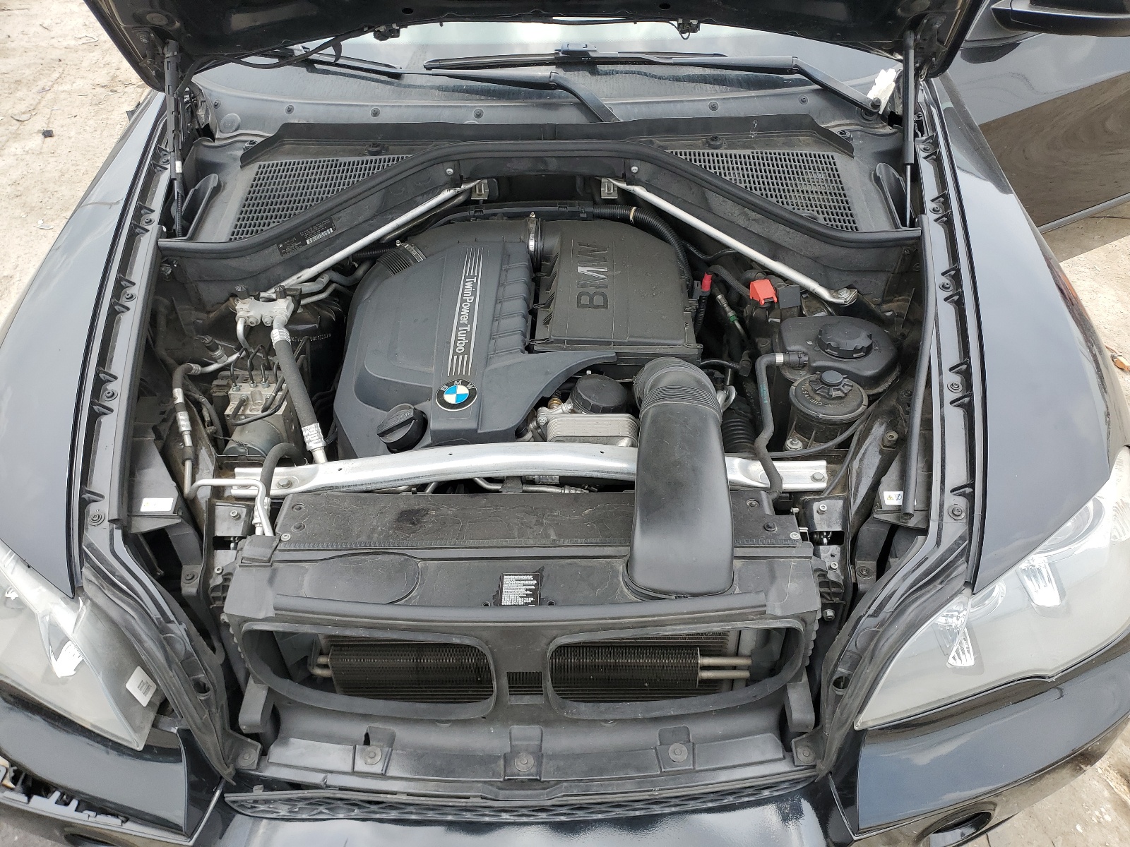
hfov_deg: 67.3
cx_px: 565
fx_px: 849
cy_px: 424
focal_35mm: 26
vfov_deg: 53.1
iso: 50
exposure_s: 1/909
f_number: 1.5
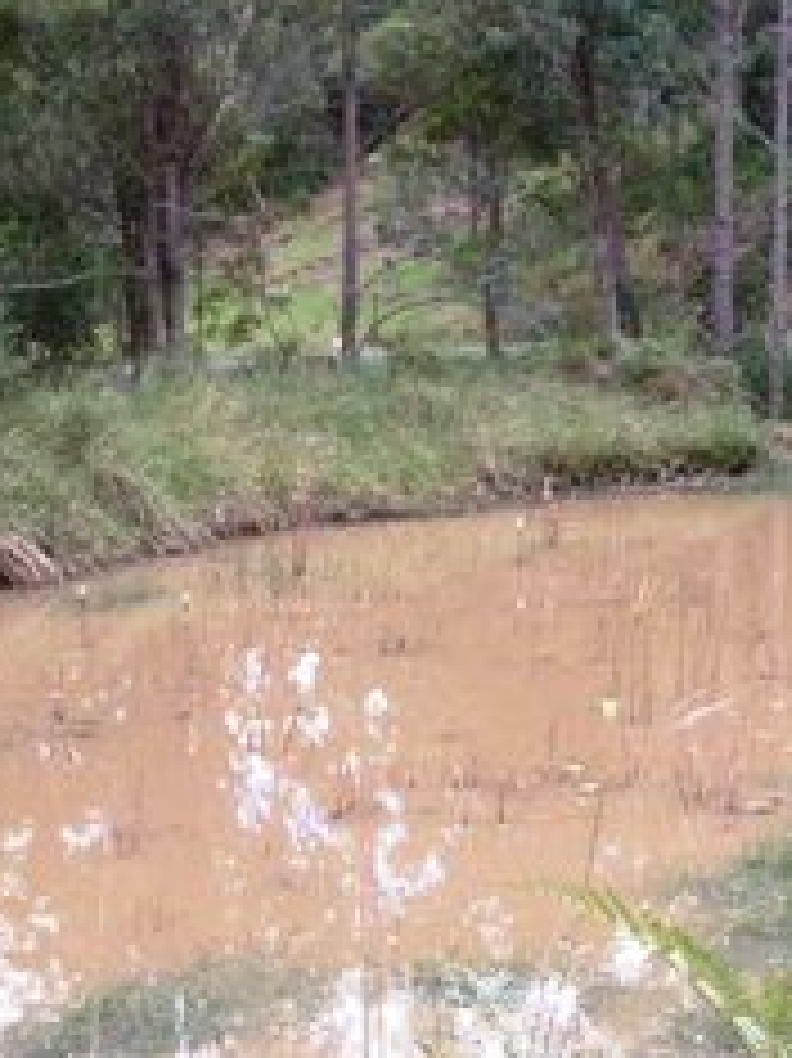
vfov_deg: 20.2
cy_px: 612
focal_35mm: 97
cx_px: 747
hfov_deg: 15.0
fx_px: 2962
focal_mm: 6.7
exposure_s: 1/250
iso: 250
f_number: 3.5
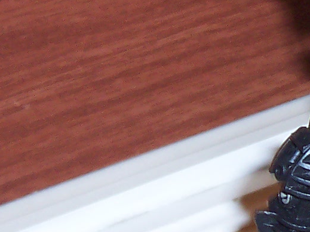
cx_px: 415
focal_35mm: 145
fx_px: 1298
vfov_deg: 10.2
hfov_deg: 13.1
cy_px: 85
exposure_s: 1/60
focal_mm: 5.6
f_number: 2.8
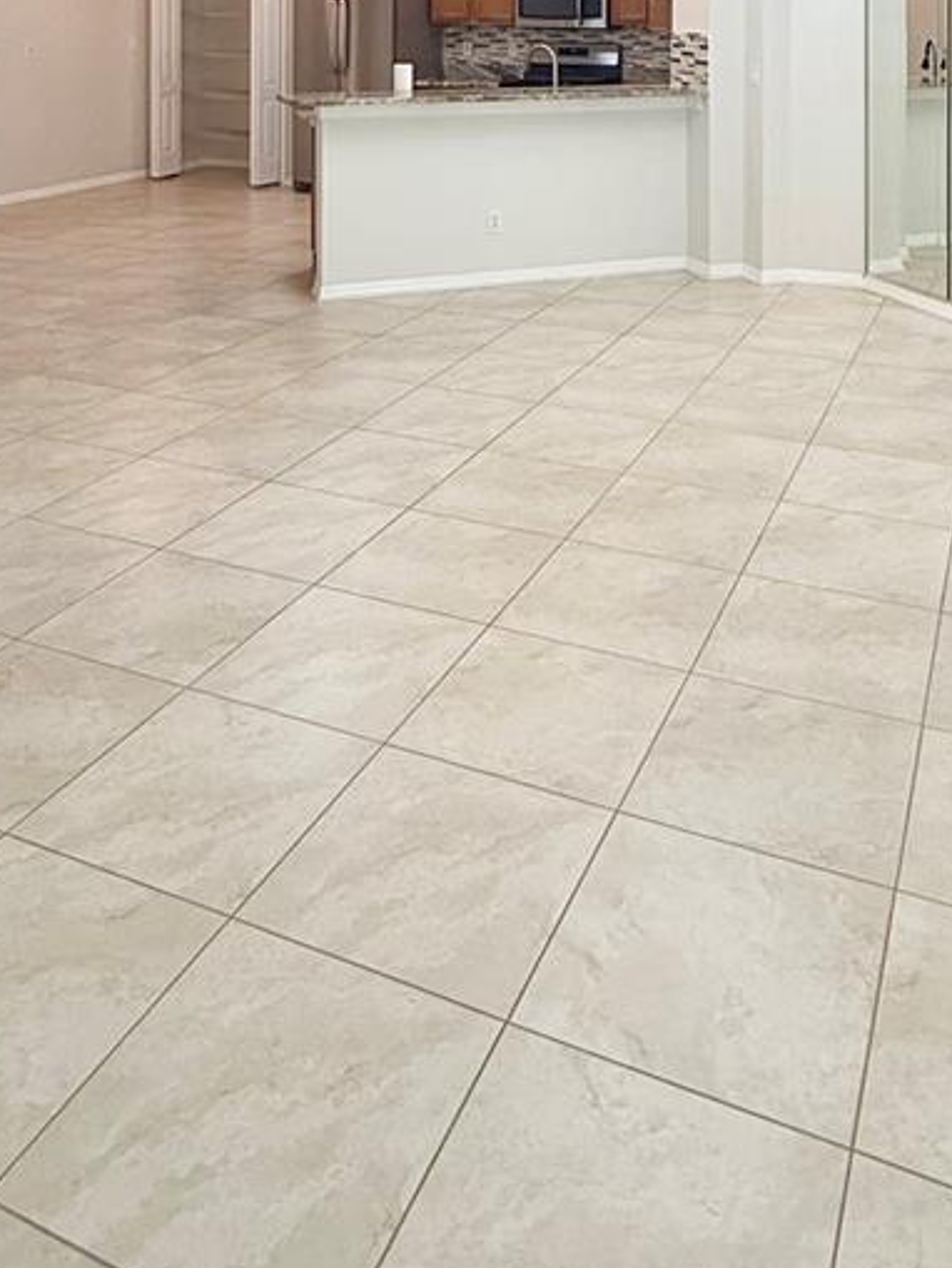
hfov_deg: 42.9
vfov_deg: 46.5
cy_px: 7
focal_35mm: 33
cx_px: 528
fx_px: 1210
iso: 100
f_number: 2.2
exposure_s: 1/120
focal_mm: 2.22
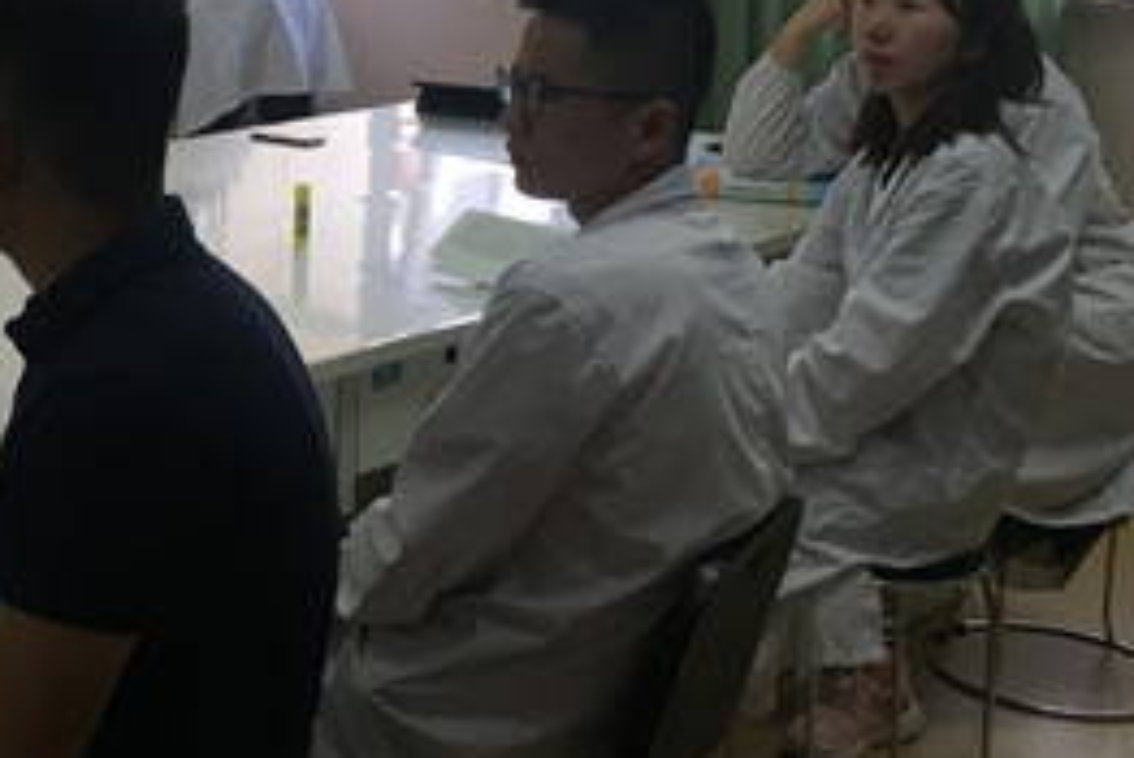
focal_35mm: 69
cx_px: 9
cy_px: 56
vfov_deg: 19.4
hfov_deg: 27.6
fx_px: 2175
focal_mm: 4.15
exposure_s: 1/33
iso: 32
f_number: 2.2
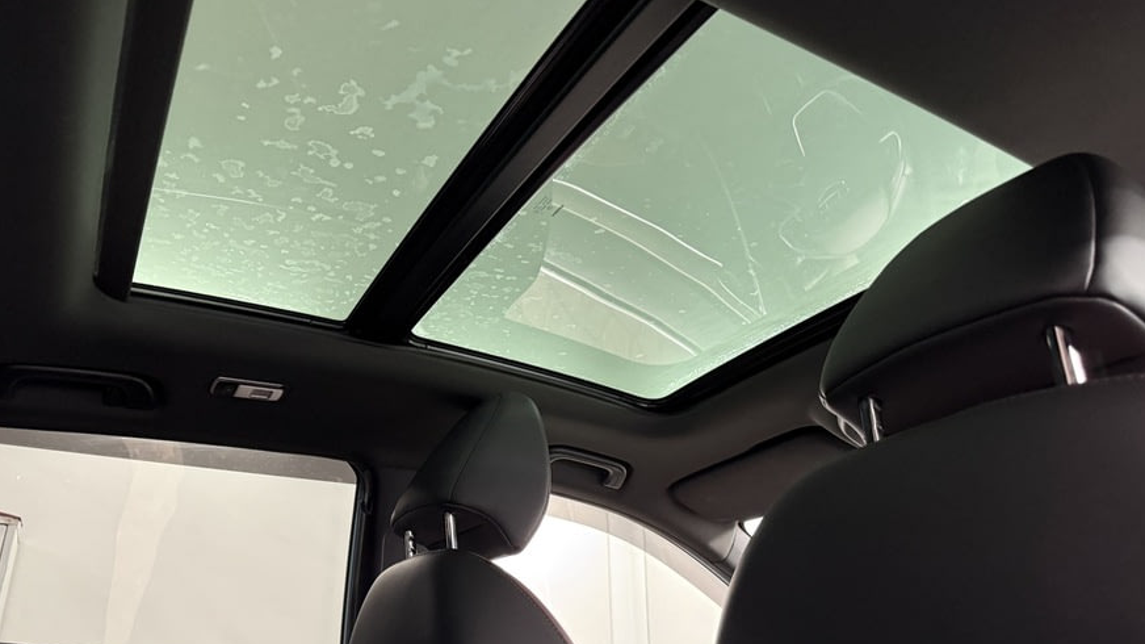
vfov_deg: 42.8
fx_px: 820
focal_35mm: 27
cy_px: 369
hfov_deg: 69.9
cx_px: 566
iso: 640
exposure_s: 1/50
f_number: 1.78
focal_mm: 6.76
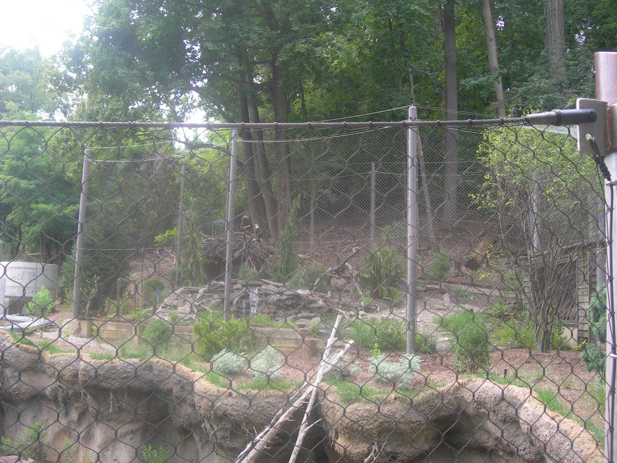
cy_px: 232
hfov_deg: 49.0
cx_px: 308
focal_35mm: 38
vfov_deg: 37.7
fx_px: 677
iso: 50
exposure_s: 1/133
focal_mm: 7.8
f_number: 2.8
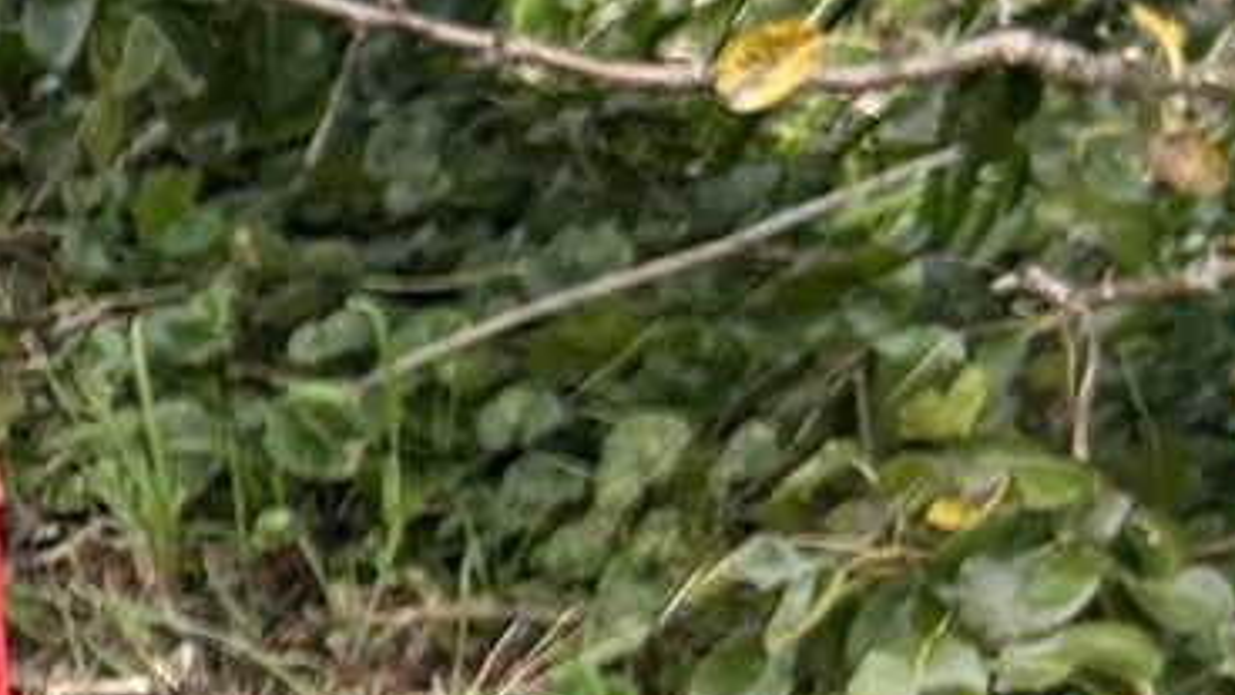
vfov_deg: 6.1
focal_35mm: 197
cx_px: -2208
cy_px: 745
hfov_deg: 9.2
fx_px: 6451
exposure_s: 1/394
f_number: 1.5
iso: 50
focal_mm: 5.7
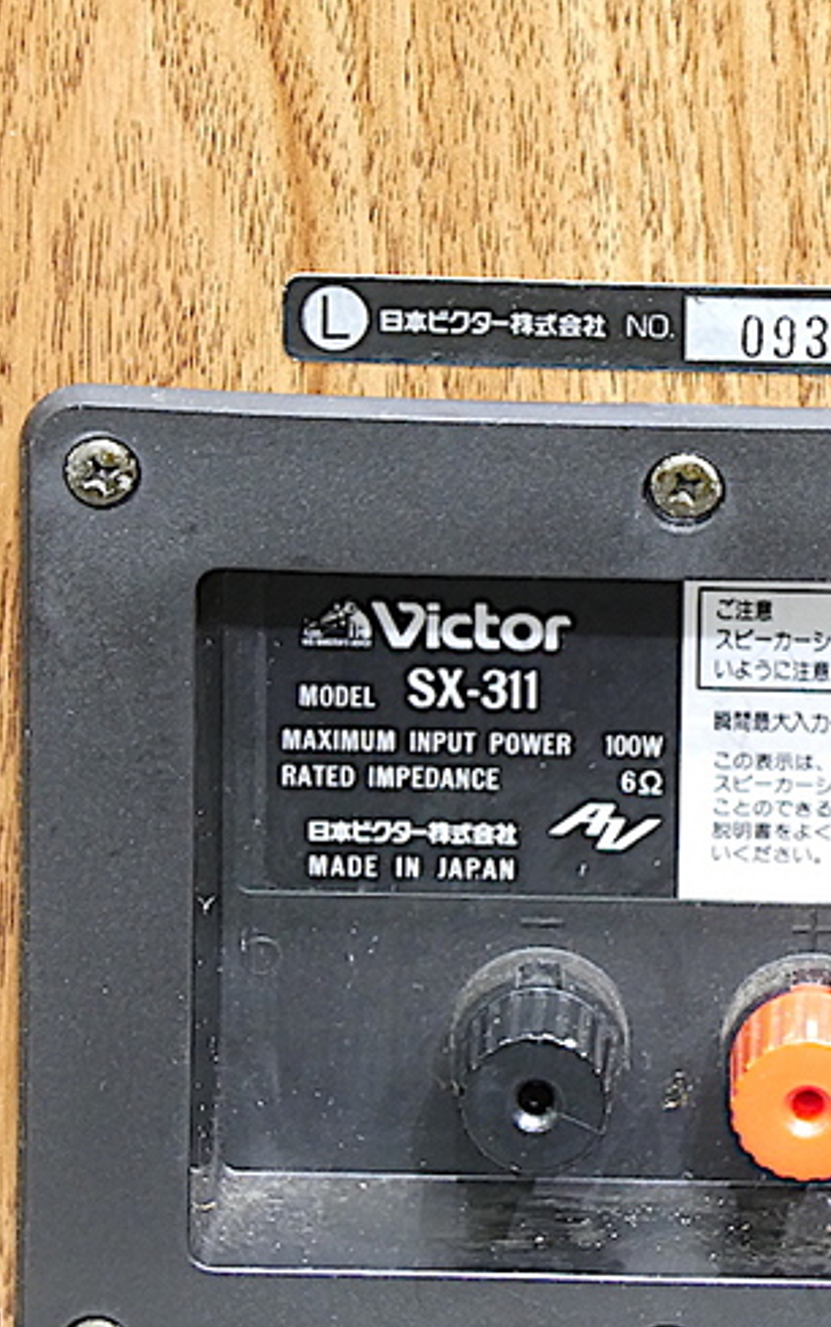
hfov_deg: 4.2
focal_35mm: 314
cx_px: 573
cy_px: 792
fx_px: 11368
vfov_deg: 6.7
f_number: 5.4
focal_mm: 27.1
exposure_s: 1/1.3
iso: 200
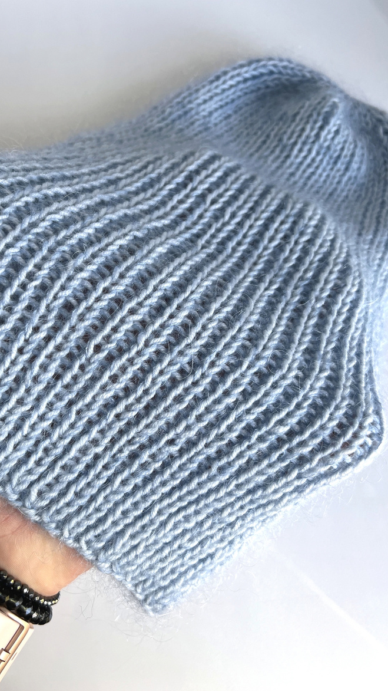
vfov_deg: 66.1
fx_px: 531
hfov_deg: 39.9
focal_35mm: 29
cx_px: 147
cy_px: 350
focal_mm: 5.7
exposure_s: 1/121
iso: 40
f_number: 1.5
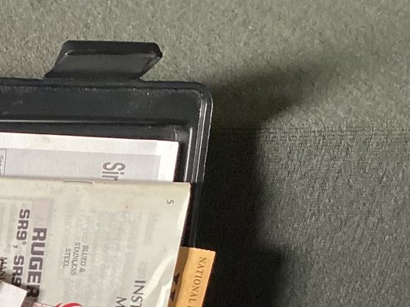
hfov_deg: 19.8
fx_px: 1102
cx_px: -86
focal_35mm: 93
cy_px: 389
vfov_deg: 15.2
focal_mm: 3.3
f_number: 2.4
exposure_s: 1/50
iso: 160
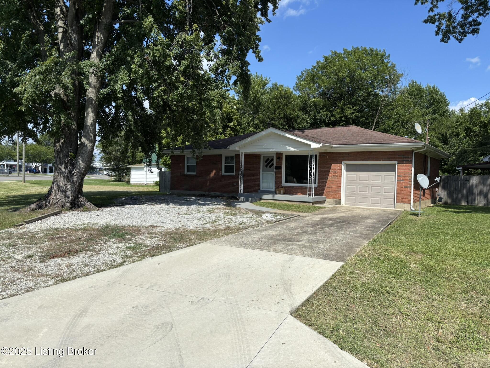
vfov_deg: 53.1
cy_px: 184
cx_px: 245
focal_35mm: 26
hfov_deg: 67.3
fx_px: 368
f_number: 1.6
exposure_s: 1/4255
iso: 50
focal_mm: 5.96
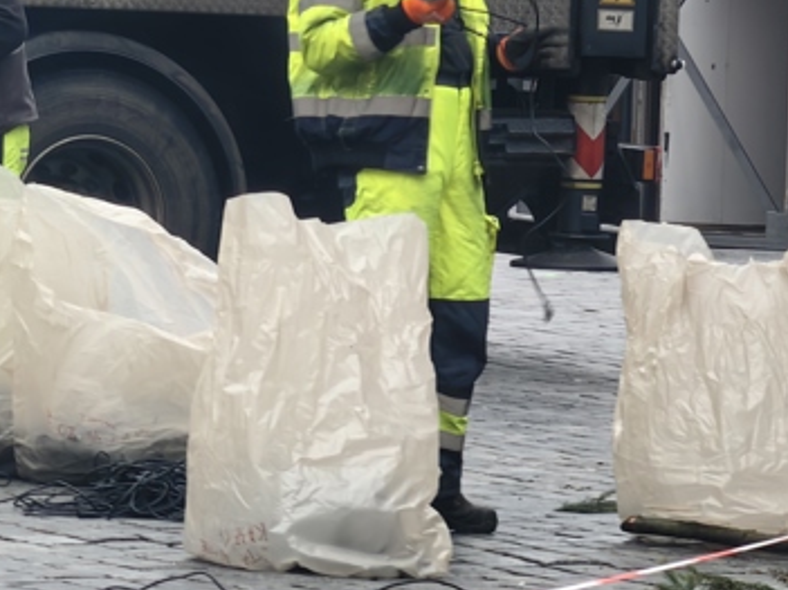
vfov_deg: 4.0
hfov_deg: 5.3
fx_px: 8511
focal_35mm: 374
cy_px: 163
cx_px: 207
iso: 160
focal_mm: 16.85
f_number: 3.5
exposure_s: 1/33.3
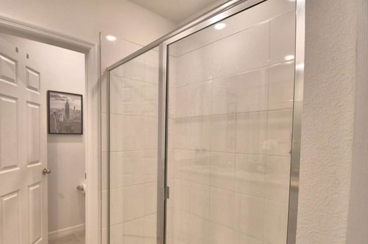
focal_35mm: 19
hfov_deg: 85.4
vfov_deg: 63.9
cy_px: 145
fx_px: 194
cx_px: 140
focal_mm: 10
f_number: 4.5
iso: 400
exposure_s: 1/100
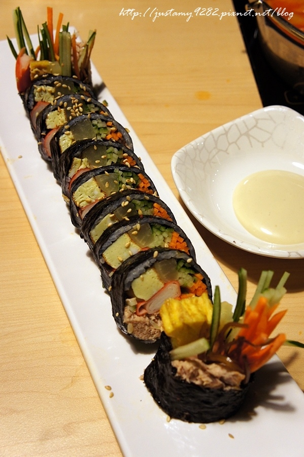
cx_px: 152
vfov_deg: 42.3
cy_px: 228
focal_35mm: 46
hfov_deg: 28.9
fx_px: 590
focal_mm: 31
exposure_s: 1/50
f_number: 6.3
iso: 1000
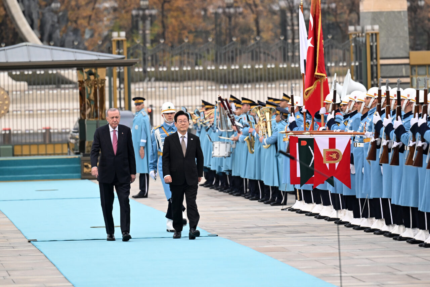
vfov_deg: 4.6
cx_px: 215
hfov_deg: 6.9
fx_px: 3583
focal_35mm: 300
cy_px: 144
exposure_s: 1/500
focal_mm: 200
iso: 800
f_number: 3.5
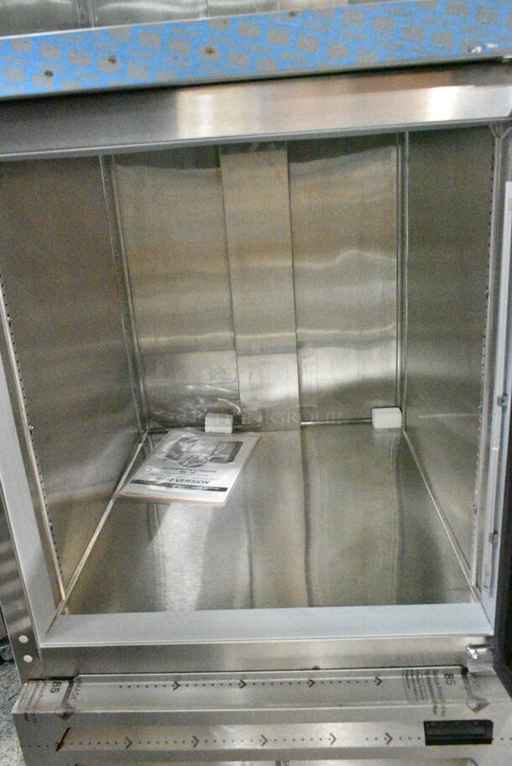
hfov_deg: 43.7
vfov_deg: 61.9
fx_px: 639
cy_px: 383
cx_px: 256
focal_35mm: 30
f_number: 8
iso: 25600
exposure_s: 1/250
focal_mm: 20
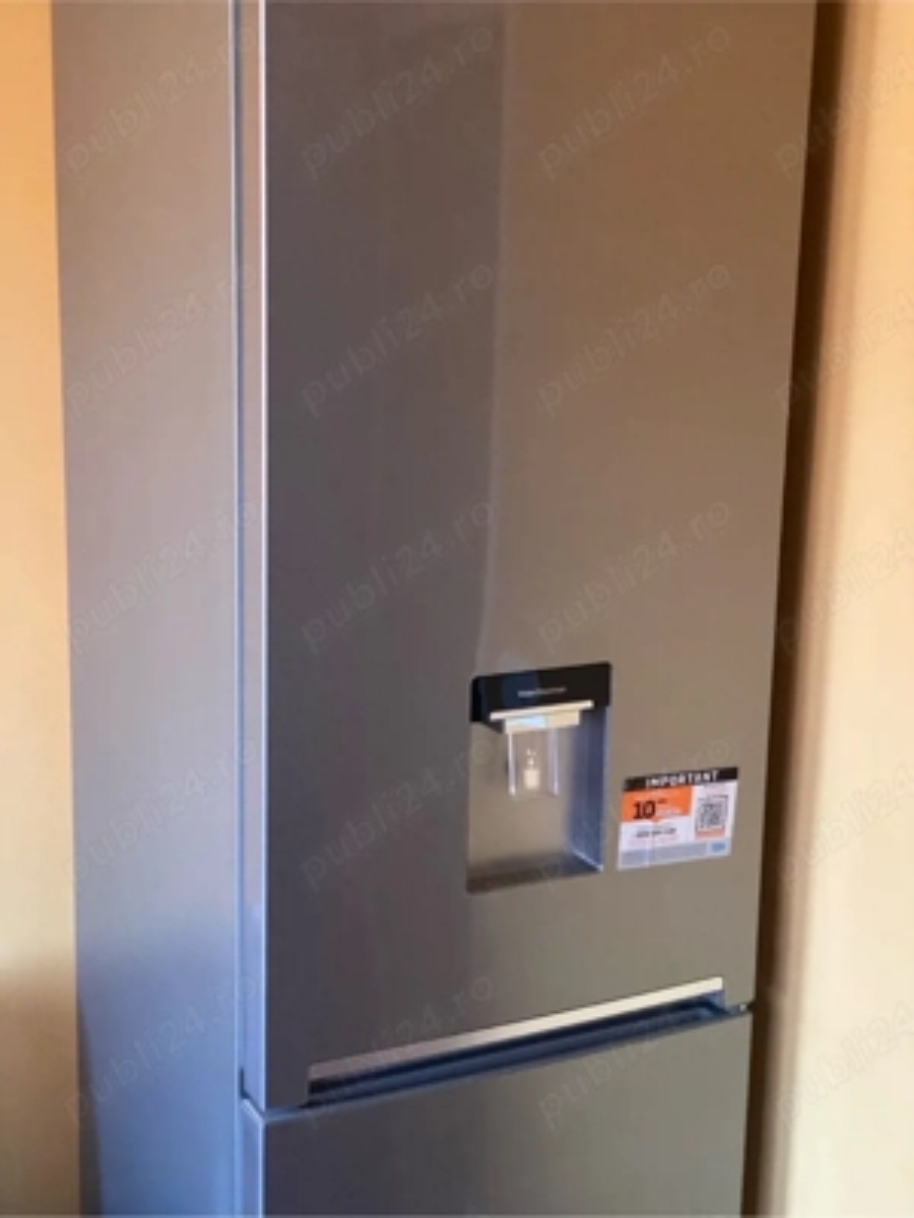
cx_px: 457
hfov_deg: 28.0
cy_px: 609
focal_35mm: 52
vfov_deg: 36.8
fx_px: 1831
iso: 640
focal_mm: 6
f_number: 2
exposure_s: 1/40
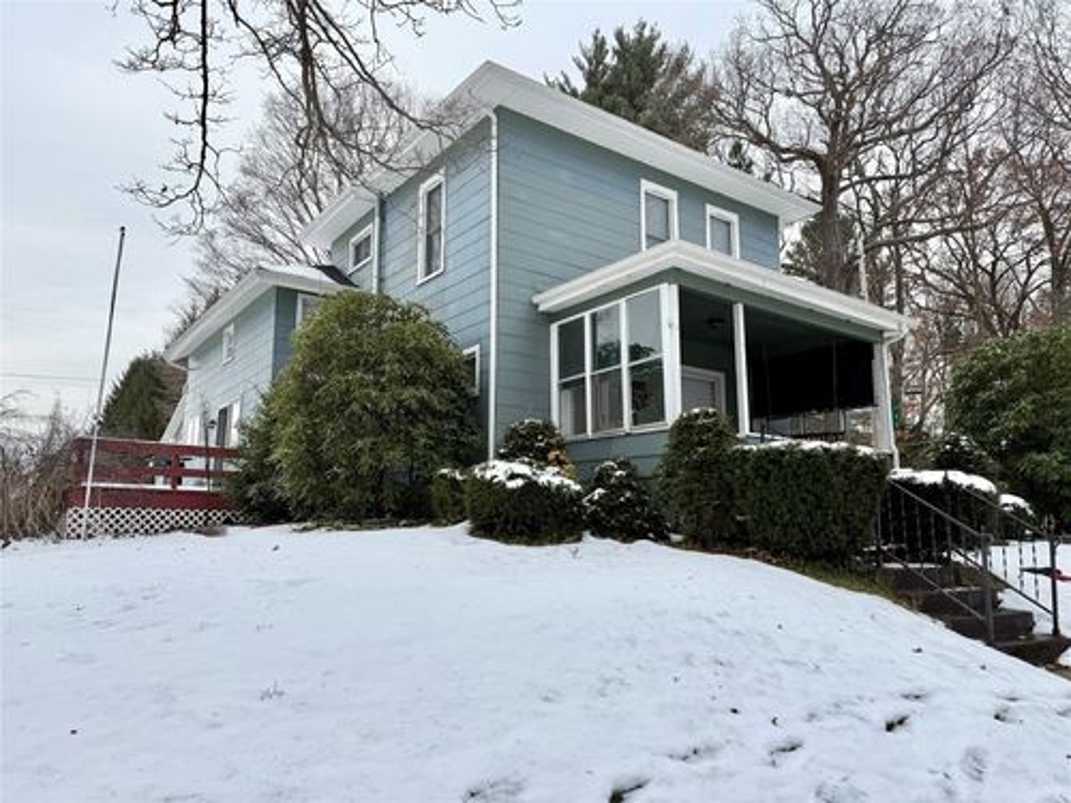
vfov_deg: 56.8
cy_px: 402
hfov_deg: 71.6
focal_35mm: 24
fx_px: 743
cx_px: 536
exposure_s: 1/622
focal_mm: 6.76
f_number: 1.78
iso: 80
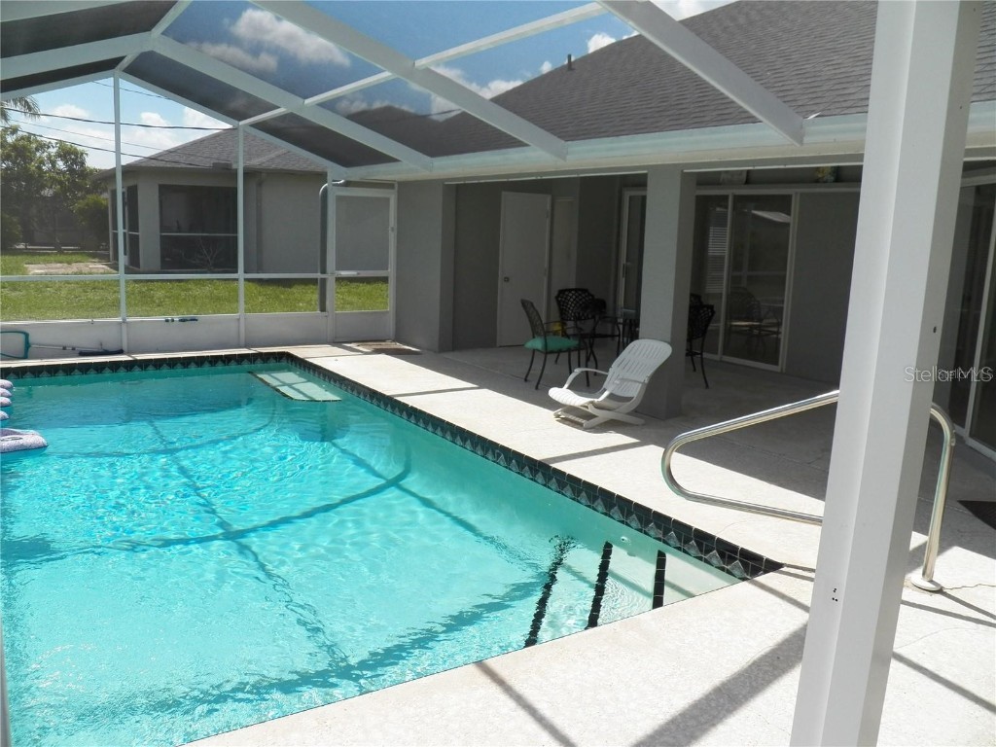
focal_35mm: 28
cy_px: 374
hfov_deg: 63.4
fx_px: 806
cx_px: 498
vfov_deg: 49.7
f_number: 4
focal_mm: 4.9
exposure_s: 1/1000
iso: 125
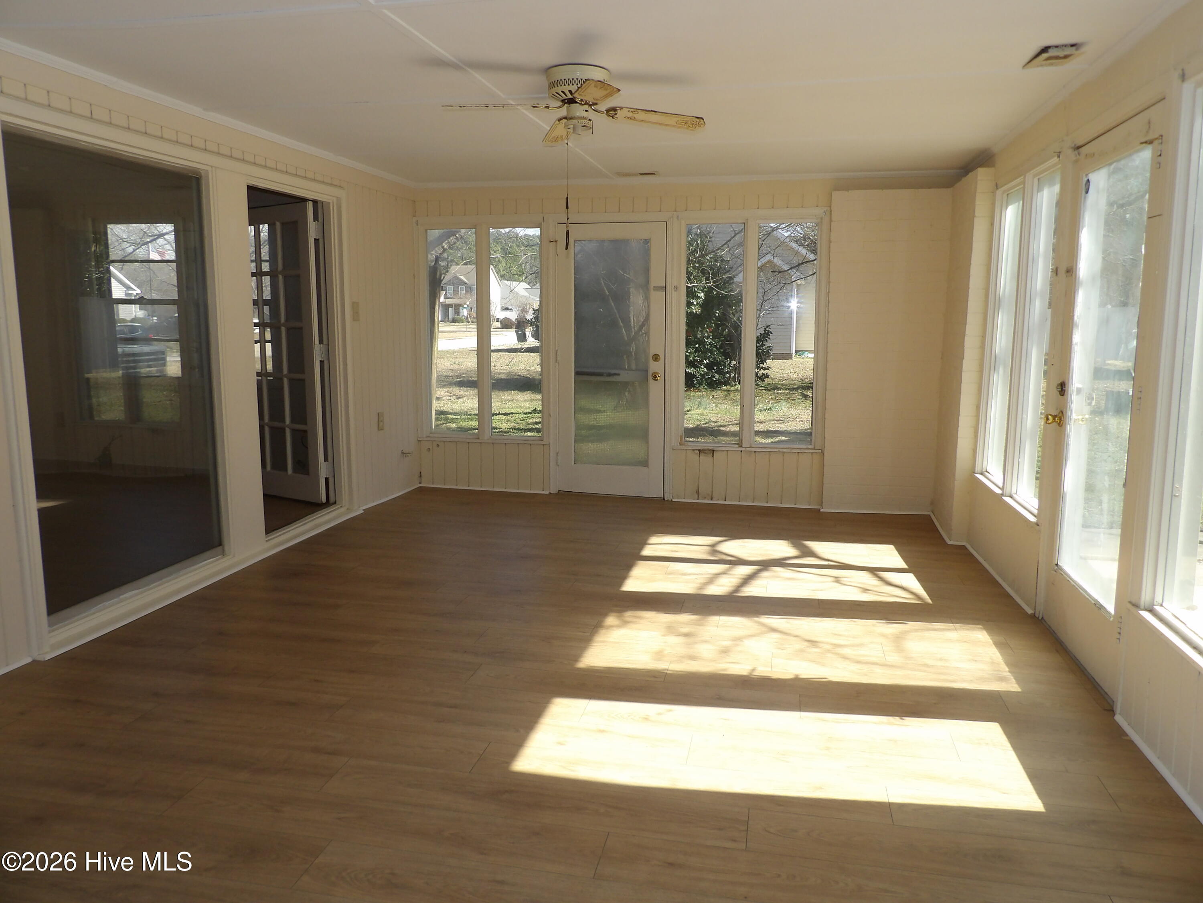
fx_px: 834
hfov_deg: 71.6
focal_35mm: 24
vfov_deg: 56.8
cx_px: 602
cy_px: 452
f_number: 3.2
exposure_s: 1/389
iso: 100
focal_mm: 4.3
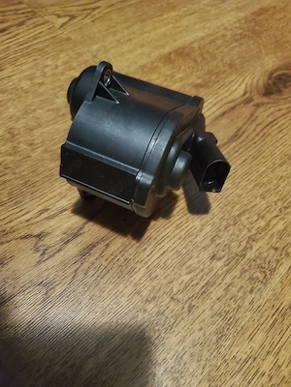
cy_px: 194
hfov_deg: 53.1
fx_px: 291
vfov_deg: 67.3
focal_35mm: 26
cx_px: 146
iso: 640
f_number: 1.5
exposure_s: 1/17
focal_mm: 4.3
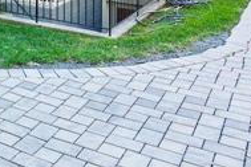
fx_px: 425
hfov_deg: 27.7
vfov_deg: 19.3
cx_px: -69
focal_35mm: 61
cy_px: -86
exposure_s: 1/100
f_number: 8
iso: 200
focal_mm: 16
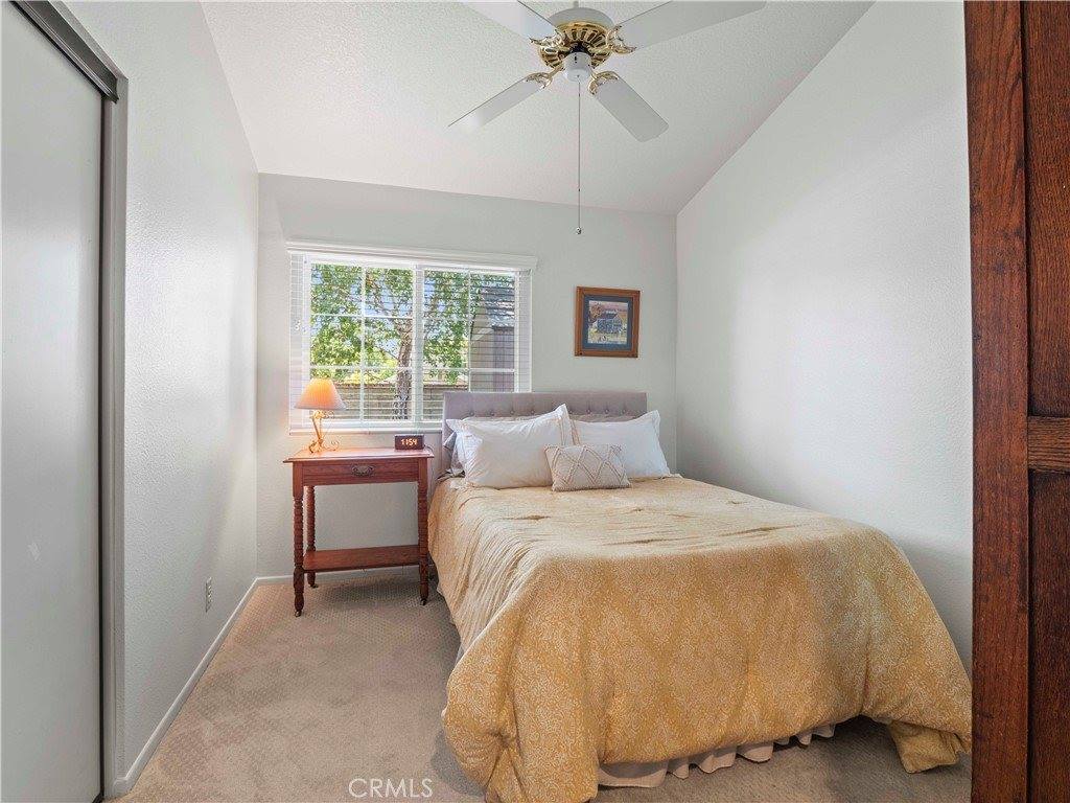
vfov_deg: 78.1
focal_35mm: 16
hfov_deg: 94.5
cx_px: 535
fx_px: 495
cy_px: 402
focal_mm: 8
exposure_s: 1.6
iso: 200
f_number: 8
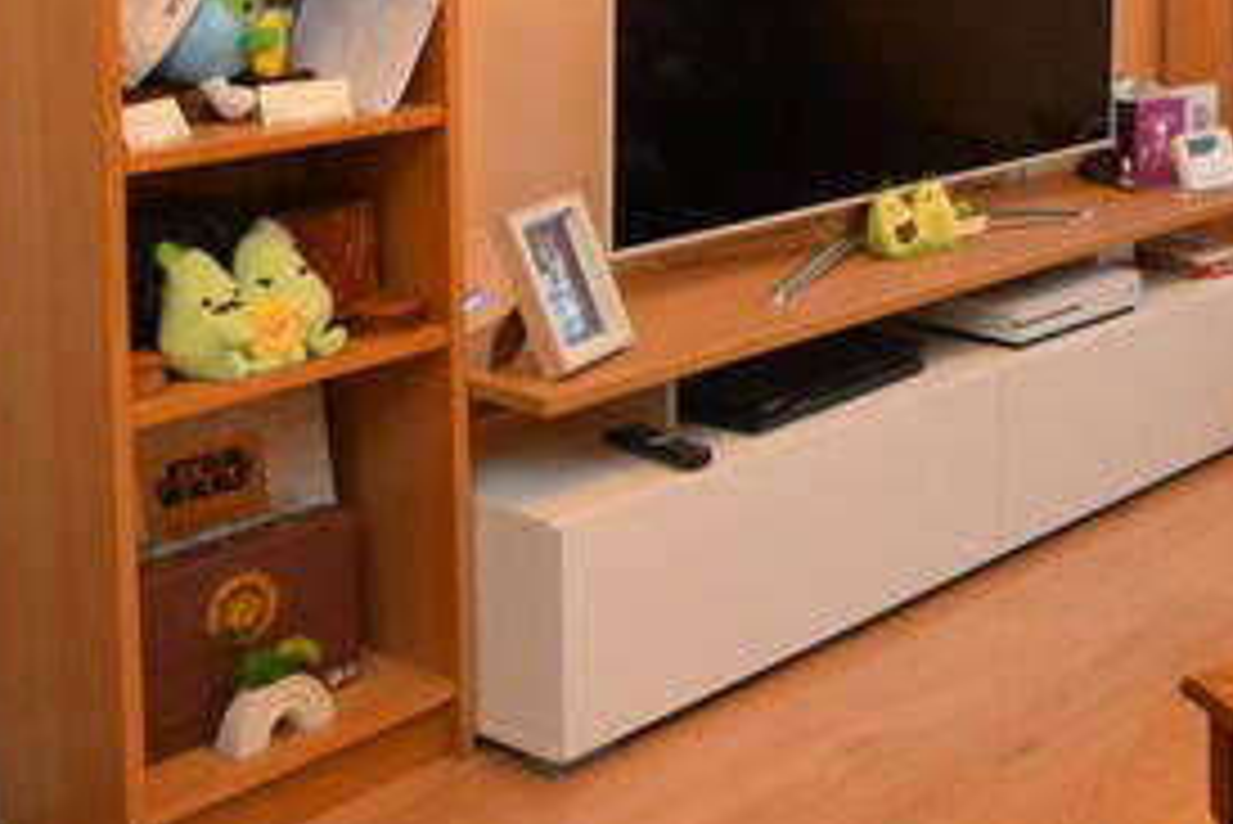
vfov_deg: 22.6
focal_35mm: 56
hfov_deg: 31.3
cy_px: -128
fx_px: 1919
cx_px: 1386
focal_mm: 10
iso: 800
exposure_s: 1/80
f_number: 4.5
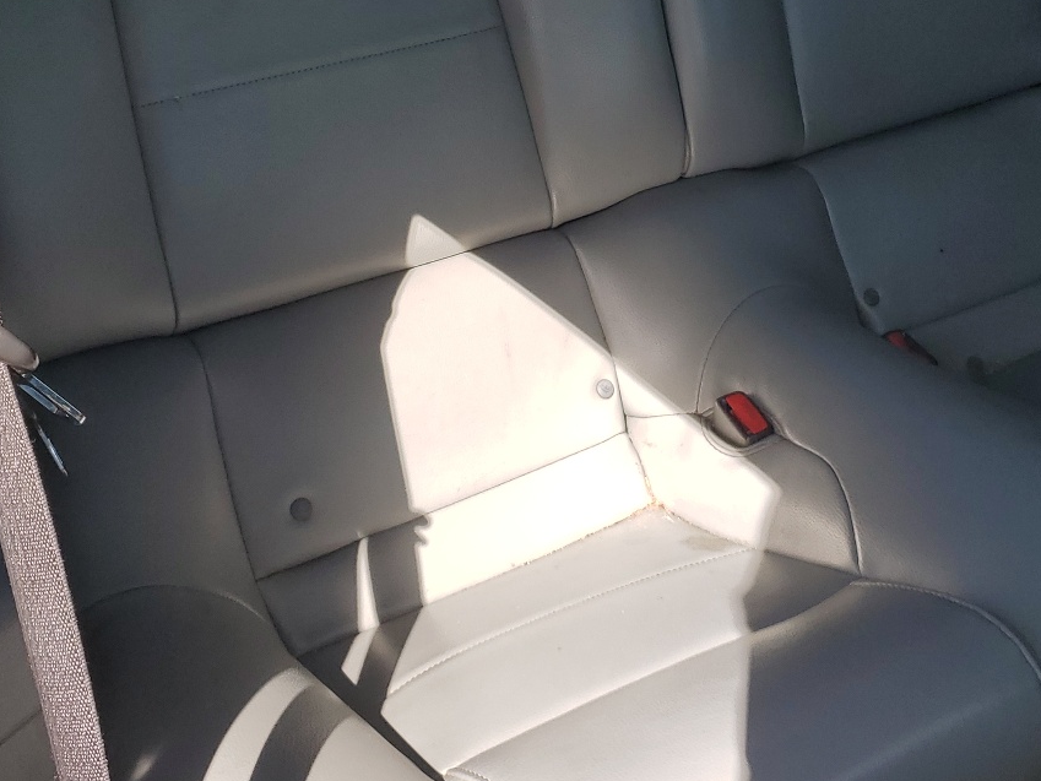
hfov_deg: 38.9
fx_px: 1474
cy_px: 189
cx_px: 564
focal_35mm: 49
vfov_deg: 29.2
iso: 50
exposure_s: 1/909
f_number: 1.5
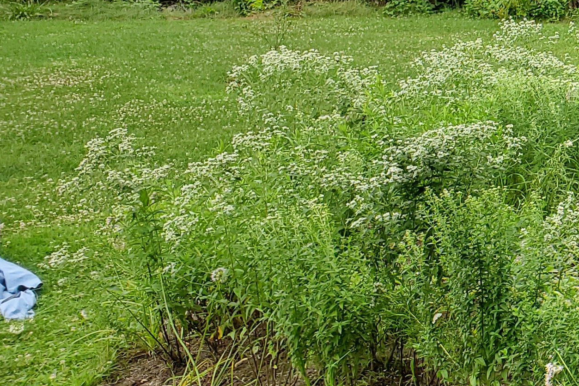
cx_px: 878
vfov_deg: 15.5
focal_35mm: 87
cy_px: 40
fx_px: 1399
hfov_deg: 20.1
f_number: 2.4
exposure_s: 1/472
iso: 50
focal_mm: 4.3
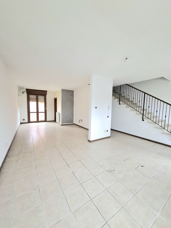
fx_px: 86
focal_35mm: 13
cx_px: 86
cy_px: 114
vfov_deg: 106.2
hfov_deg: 89.9
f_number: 2.2
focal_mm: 1.74
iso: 320
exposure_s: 1/25
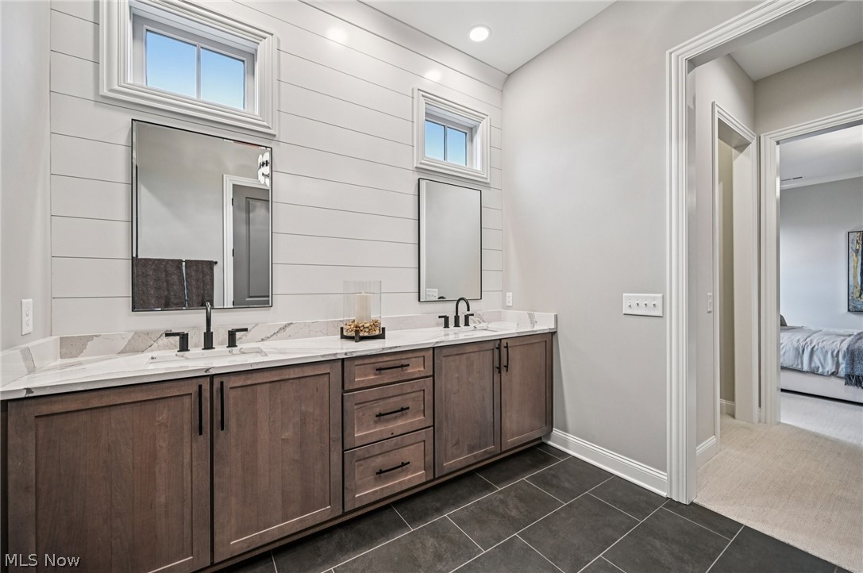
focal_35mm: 14
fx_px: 335
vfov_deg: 81.1
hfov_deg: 104.3
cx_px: 432
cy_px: 286
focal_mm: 14
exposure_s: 1/20
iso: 400
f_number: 4
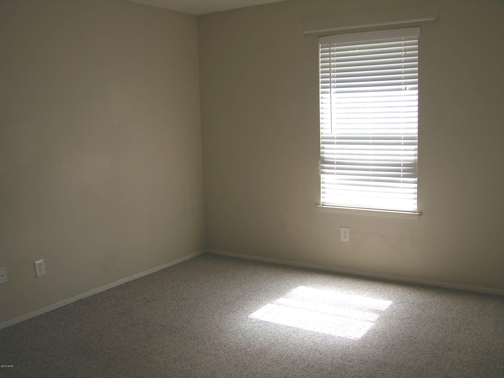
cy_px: 189
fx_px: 510
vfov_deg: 40.7
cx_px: 252
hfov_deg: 52.6
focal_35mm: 35
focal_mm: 8.9
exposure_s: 1/48.8
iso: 50
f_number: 3.2
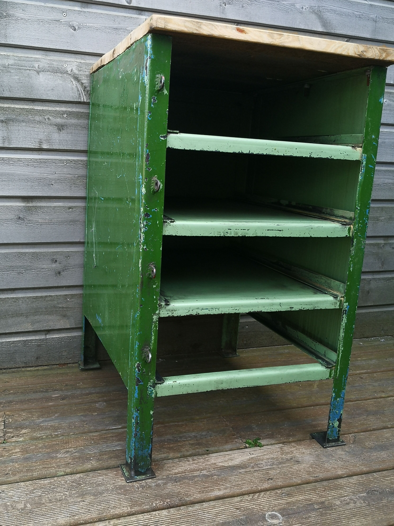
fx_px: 486
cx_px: 197
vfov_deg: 56.8
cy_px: 263
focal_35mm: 32
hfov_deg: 44.2
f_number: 1.6
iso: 50
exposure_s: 1/154
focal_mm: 3.95
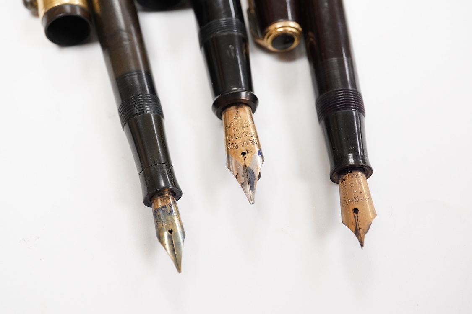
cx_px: 236
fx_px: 590
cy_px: 157
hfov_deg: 43.6
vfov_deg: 29.9
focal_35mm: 45
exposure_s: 1/100
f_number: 10
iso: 2500
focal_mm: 30
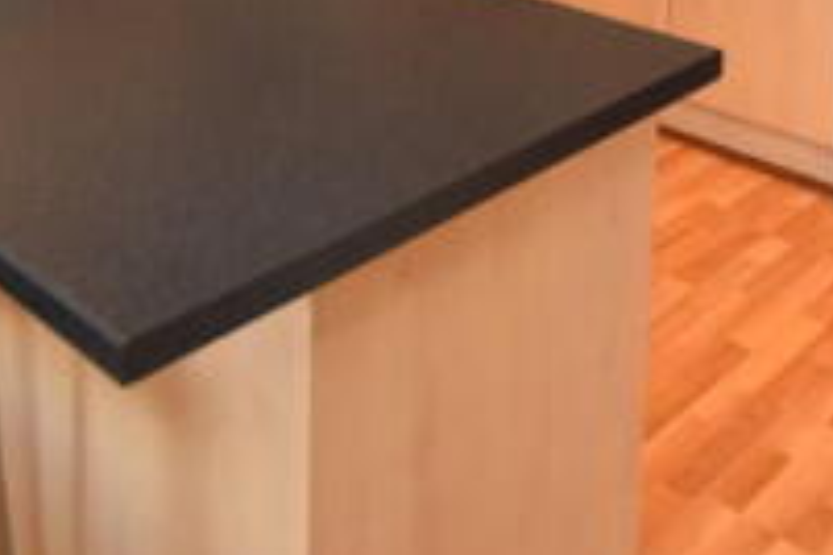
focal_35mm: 49
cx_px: 350
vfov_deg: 23.1
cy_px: -238
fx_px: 1134
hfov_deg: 40.2
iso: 1600
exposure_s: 1/125
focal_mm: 10
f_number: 4
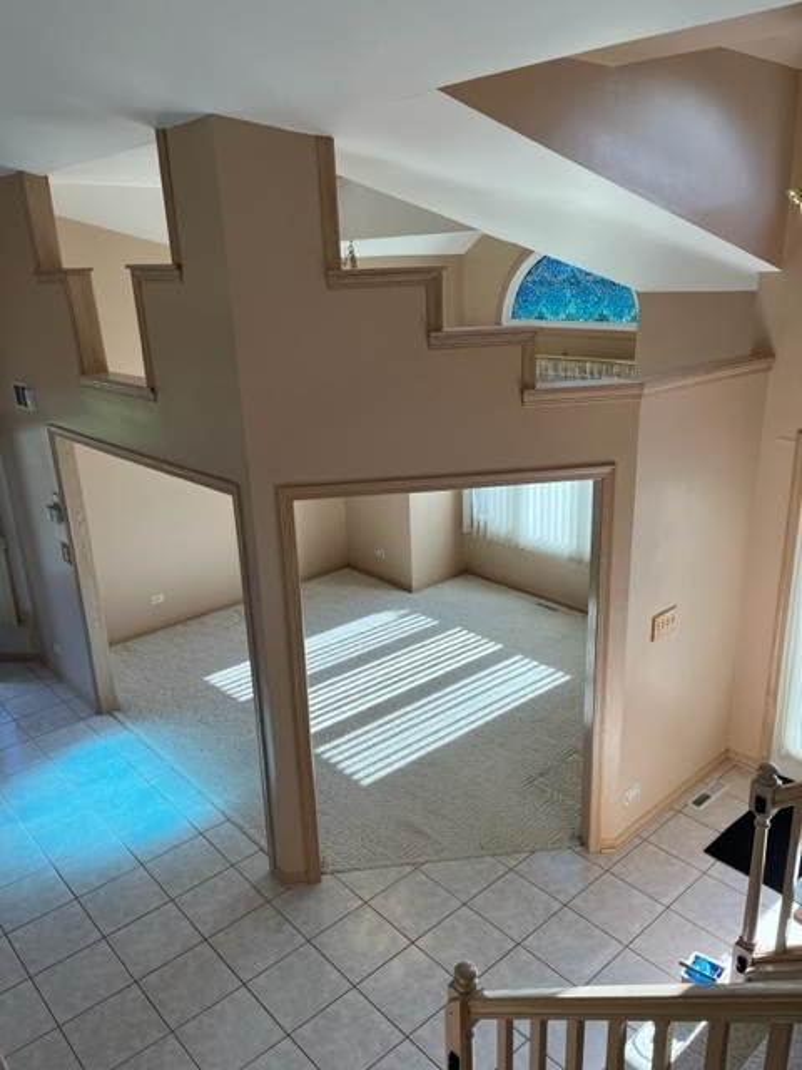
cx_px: 401
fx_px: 803
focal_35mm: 26
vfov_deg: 67.3
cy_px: 535
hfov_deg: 53.1
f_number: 1.6
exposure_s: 1/432
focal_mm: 5.1
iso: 50
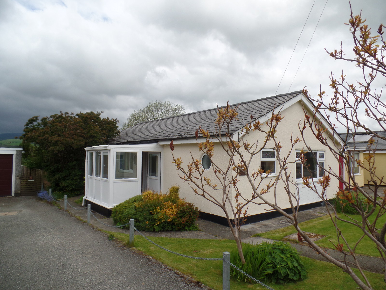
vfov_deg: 58.9
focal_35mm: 23
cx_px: 193
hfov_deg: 73.9
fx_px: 256
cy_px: 145
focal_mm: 4.1
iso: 80
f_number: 3.5
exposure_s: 1/1000
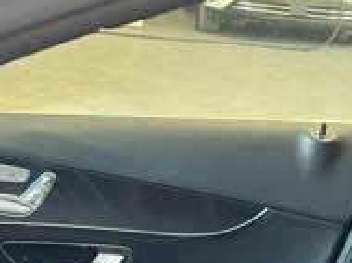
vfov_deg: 10.7
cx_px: 146
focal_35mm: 127
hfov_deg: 15.5
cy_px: 518
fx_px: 1290
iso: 320
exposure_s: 1/60
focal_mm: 5.7
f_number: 1.5
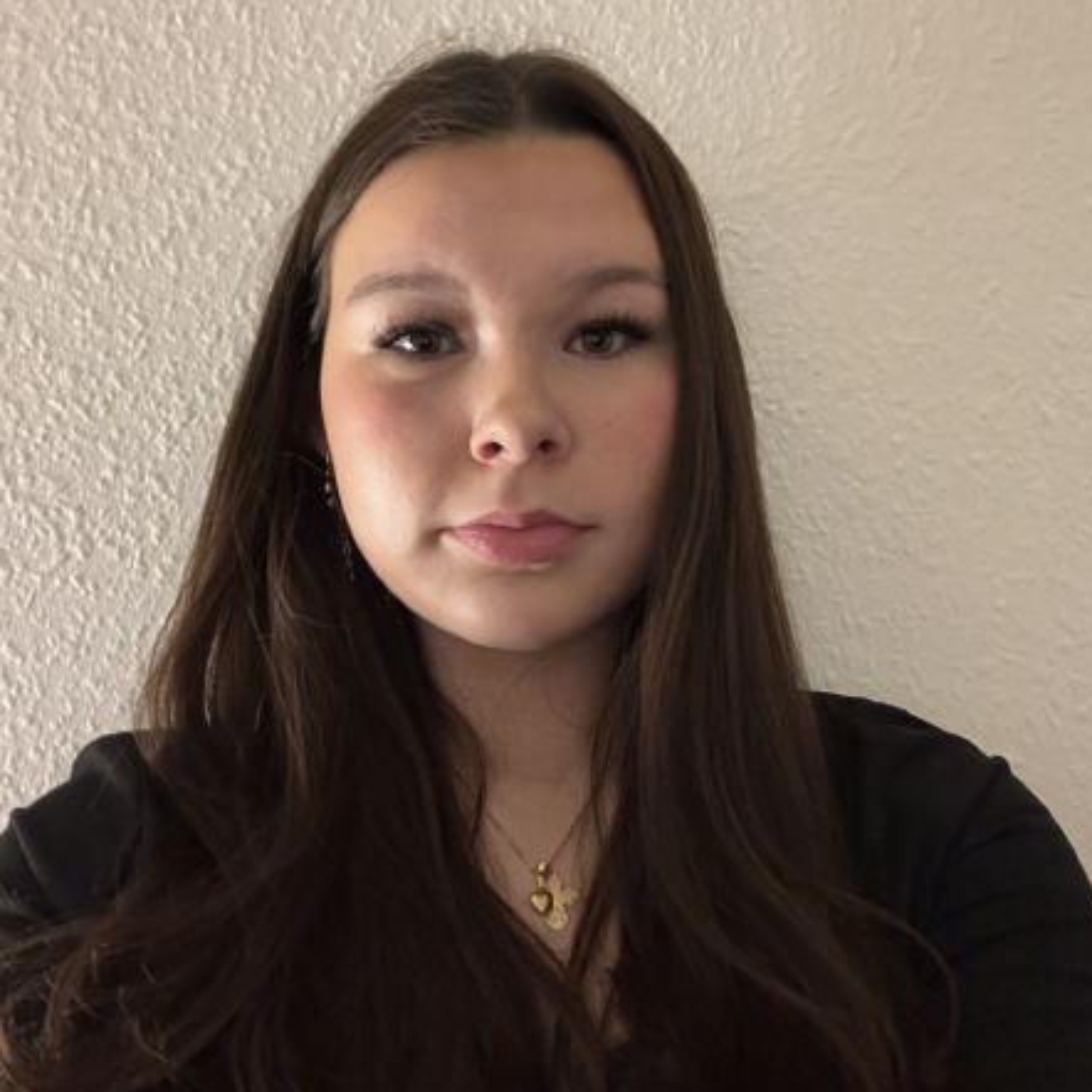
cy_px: 460
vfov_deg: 45.9
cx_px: 553
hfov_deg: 46.0
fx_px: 1285
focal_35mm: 36
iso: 400
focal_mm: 2.69
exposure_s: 1/29
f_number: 1.9
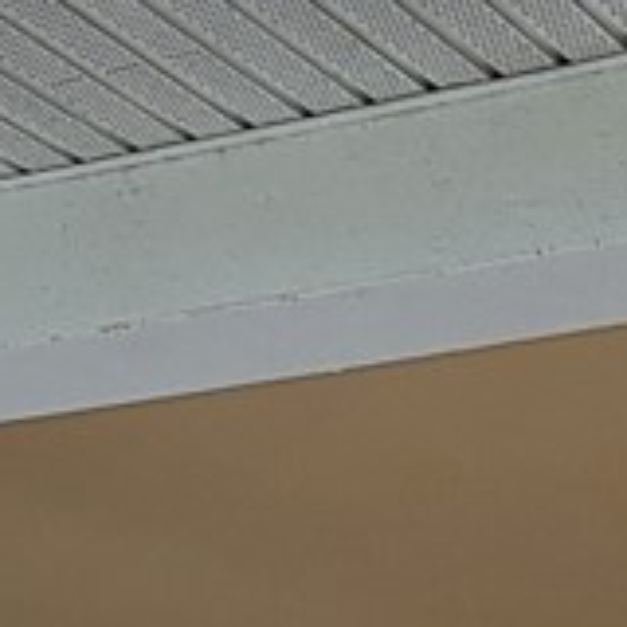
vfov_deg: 13.0
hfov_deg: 14.3
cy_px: 1289
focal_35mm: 115
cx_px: 901
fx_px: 2357
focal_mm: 2.2
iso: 50
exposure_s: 1/1343
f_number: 2.2
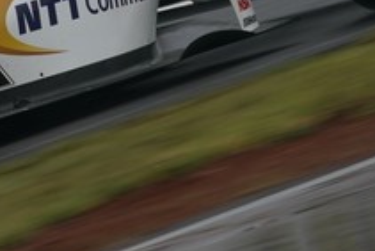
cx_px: -28
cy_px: -41
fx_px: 21326
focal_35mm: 2046
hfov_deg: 1.0
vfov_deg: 0.7
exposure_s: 1/200
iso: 320
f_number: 14
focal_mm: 600
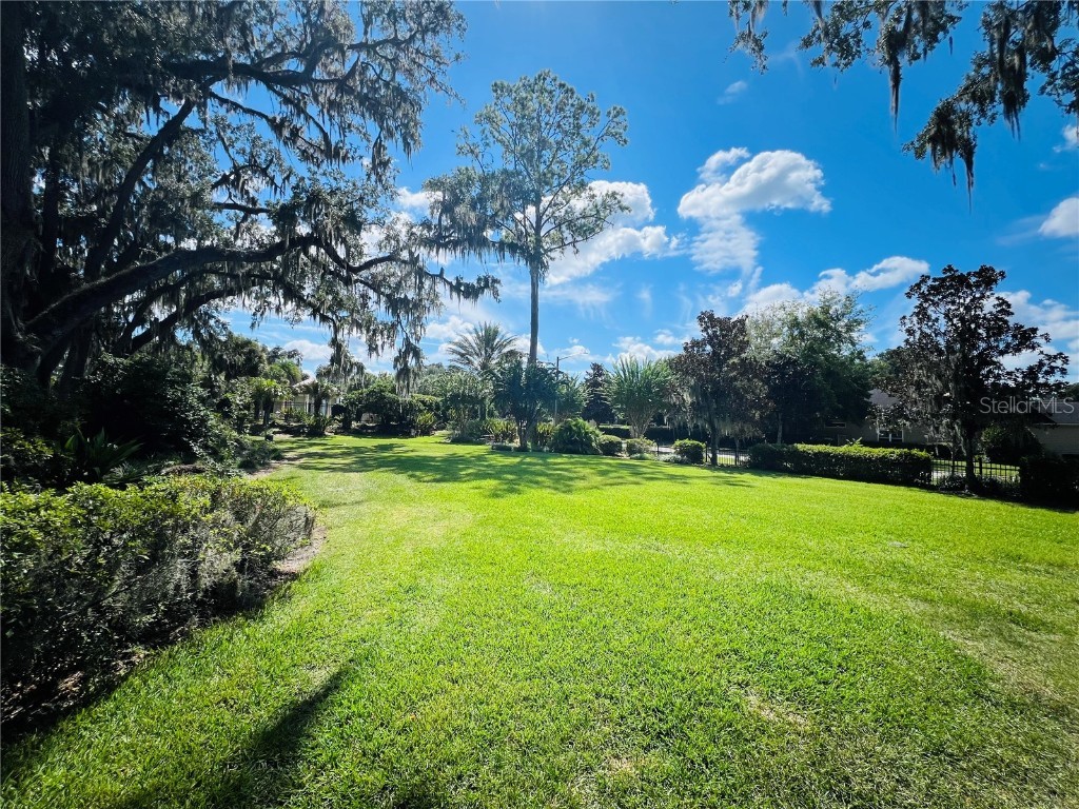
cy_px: 404
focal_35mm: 13
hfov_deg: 106.2
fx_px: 405
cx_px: 540
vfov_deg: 89.9
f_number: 1.8
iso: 32
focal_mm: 1.57
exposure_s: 1/1980
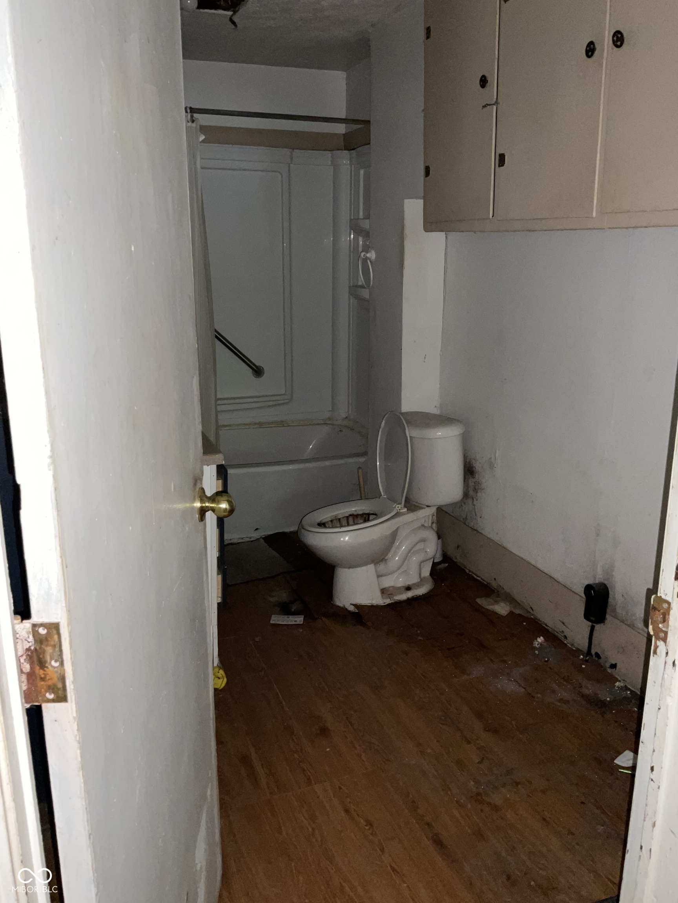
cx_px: 339
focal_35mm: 29
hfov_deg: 48.2
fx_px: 757
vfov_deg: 61.7
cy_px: 452
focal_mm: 3
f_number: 1.8
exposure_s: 1/22
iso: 80
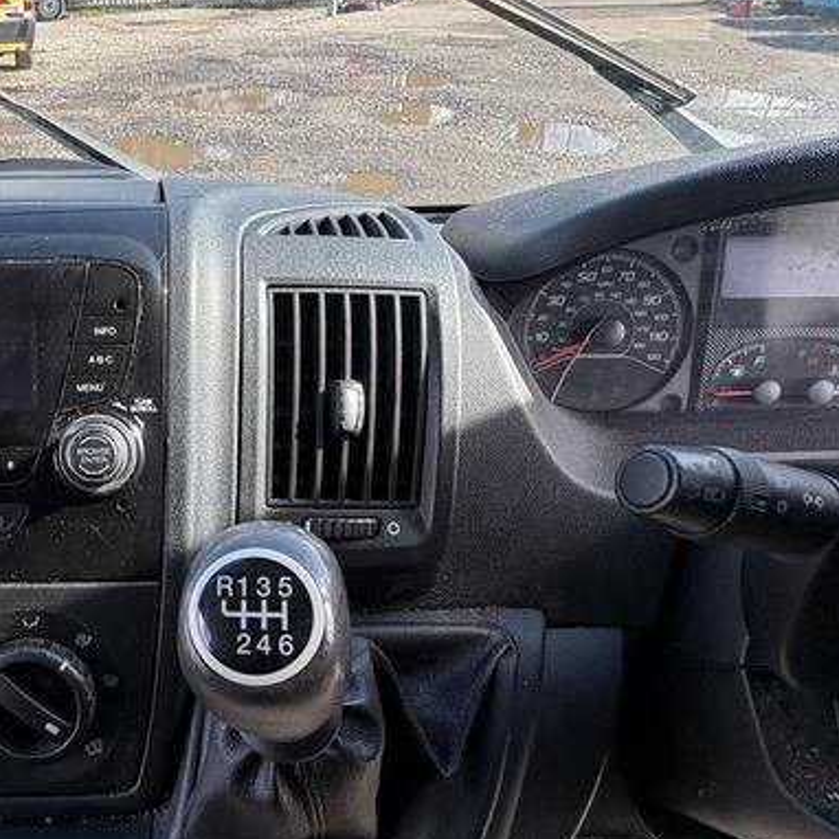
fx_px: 795
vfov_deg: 55.5
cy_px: 463
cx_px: 136
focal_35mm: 29
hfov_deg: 51.2
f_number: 2.2
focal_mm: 2.22
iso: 50
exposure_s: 1/151
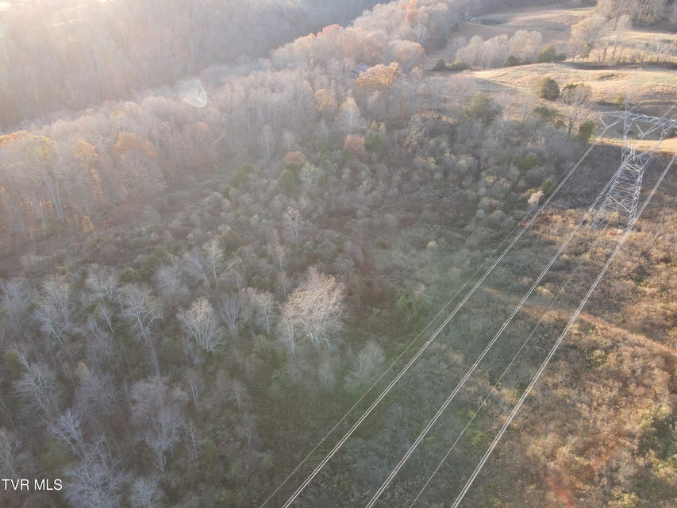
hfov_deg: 71.6
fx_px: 469
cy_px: 254
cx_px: 338
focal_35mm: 24
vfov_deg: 56.8
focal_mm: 4.5
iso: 110
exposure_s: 1/40
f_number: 2.8
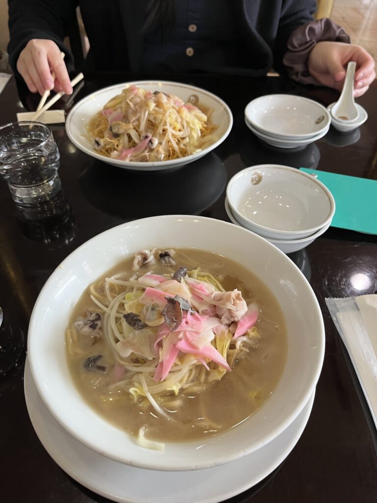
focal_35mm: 26
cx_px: 188
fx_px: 378
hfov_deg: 53.1
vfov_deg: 67.3
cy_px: 252
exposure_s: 1/60
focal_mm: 5.1
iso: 80
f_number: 1.6
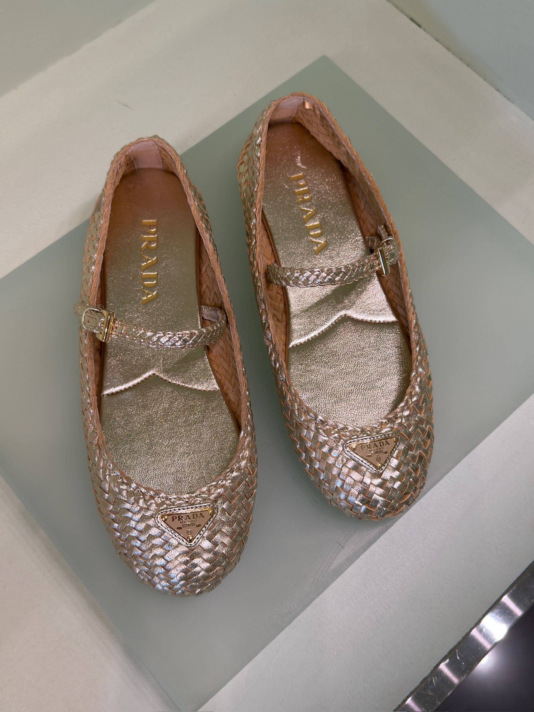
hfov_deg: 40.7
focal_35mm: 35
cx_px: 267
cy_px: 356
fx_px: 720
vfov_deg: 52.6
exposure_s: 1/206
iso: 64
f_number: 1.78
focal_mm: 6.76
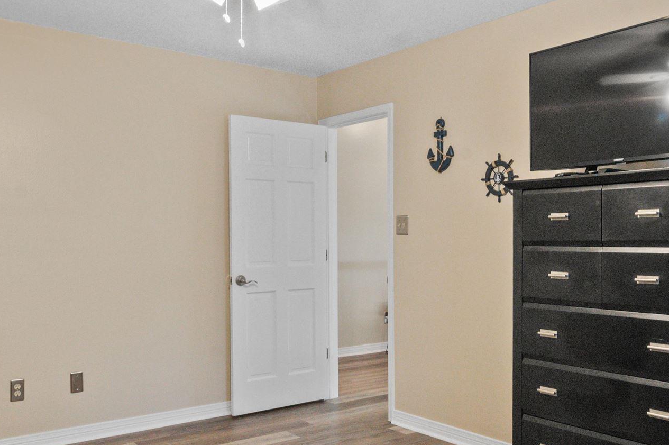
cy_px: 192
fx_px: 631
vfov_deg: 38.7
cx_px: 392
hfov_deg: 55.5
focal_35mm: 34
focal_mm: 14
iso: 2500
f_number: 10
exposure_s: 1/20
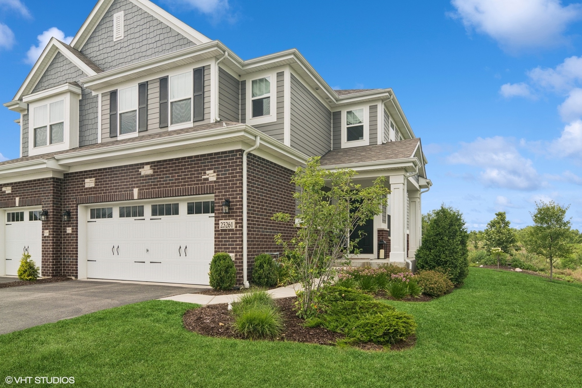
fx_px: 339
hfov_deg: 81.2
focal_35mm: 21
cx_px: 291
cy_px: 194
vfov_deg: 59.5
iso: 200
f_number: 8
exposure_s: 1/250
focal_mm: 14
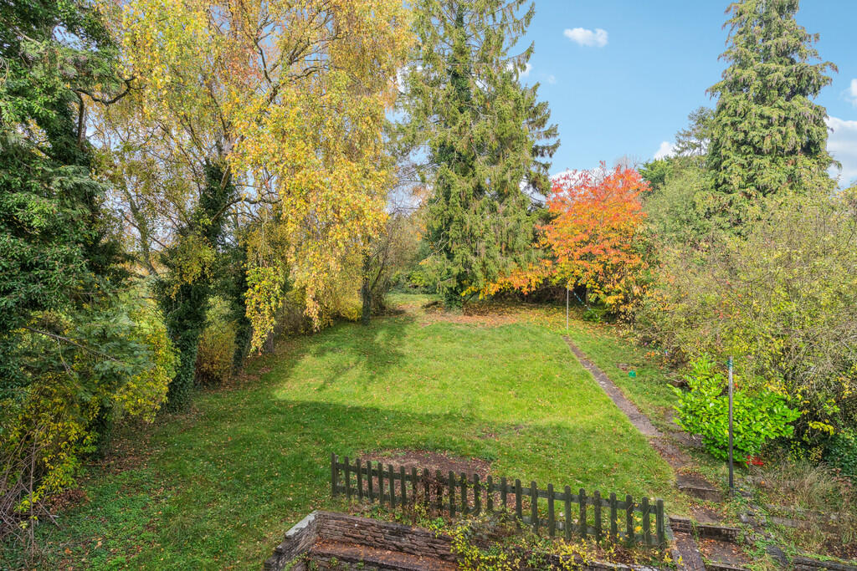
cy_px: 286
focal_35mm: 19
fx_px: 452
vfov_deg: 64.6
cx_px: 428
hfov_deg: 86.9
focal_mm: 19
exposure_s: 1/200
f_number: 6.3
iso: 800
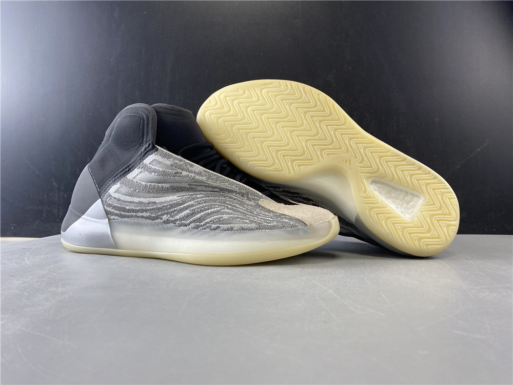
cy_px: 192
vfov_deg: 53.1
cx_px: 256
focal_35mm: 26
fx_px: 385
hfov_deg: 67.3
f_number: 1.8
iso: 125
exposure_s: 1/100
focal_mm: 4.25
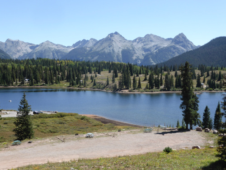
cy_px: 85
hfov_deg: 36.2
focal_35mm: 53
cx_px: 113
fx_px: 346
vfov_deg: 27.5
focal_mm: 9
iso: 100
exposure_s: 1/500
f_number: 4.4
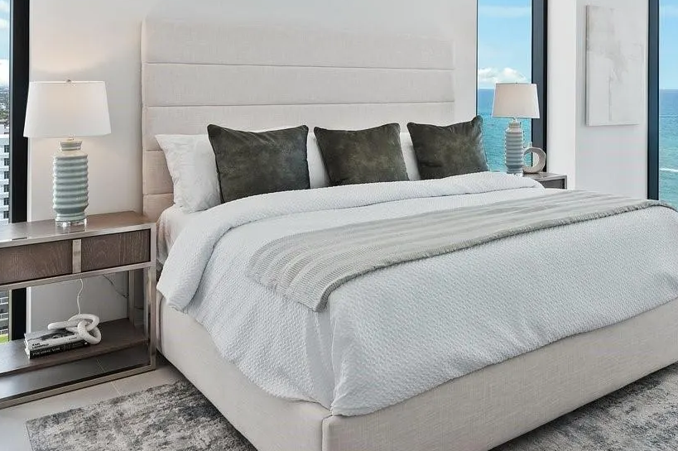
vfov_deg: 36.6
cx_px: 513
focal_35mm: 35
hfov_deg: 52.0
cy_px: 94
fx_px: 659
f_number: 8
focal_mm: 14
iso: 200
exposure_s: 1/25
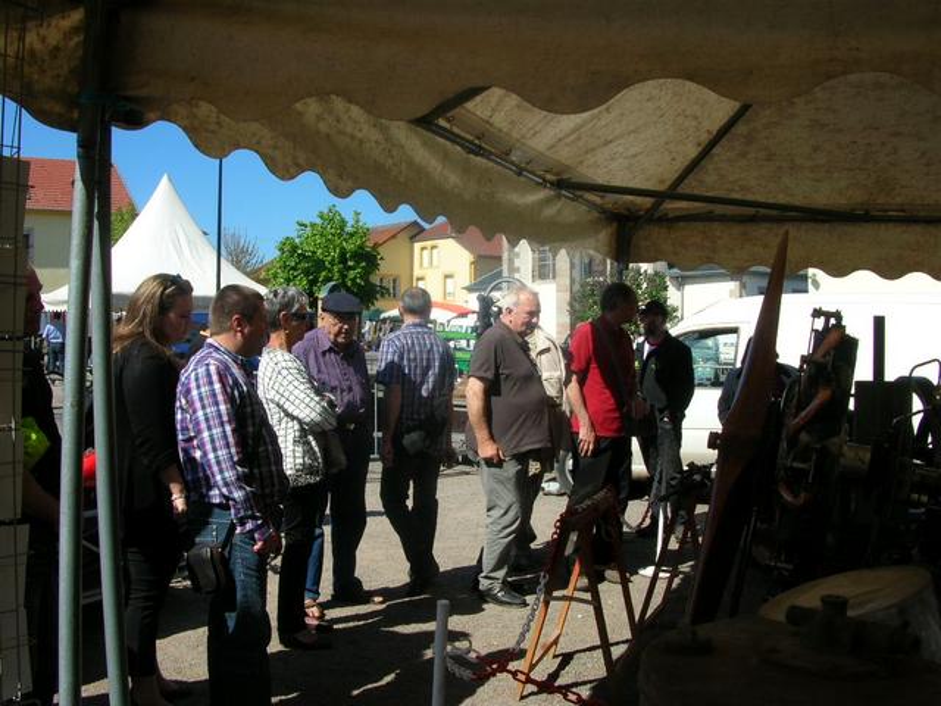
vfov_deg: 40.7
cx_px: 470
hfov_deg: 52.6
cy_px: 353
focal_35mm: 35
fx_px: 951
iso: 50
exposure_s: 1/287
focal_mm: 5.8
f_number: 5.6
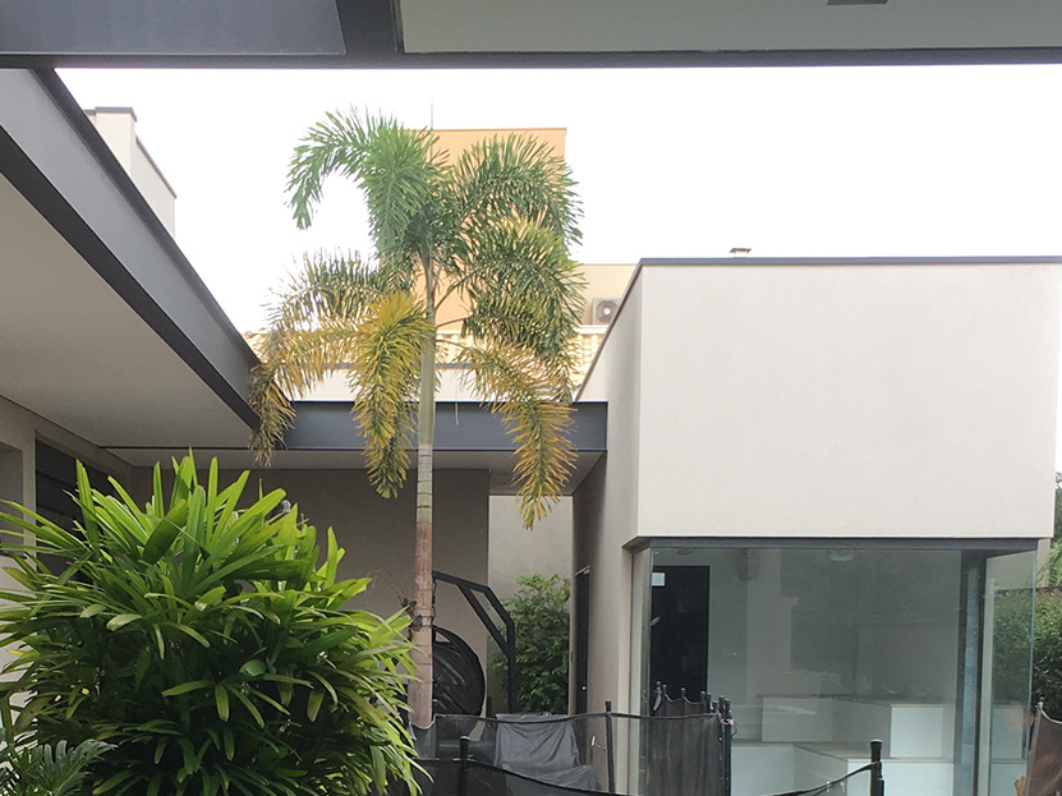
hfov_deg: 28.8
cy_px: 824
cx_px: 381
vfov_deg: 21.1
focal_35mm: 67
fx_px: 2055
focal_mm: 4.15
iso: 25
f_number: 2.2
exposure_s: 1/206
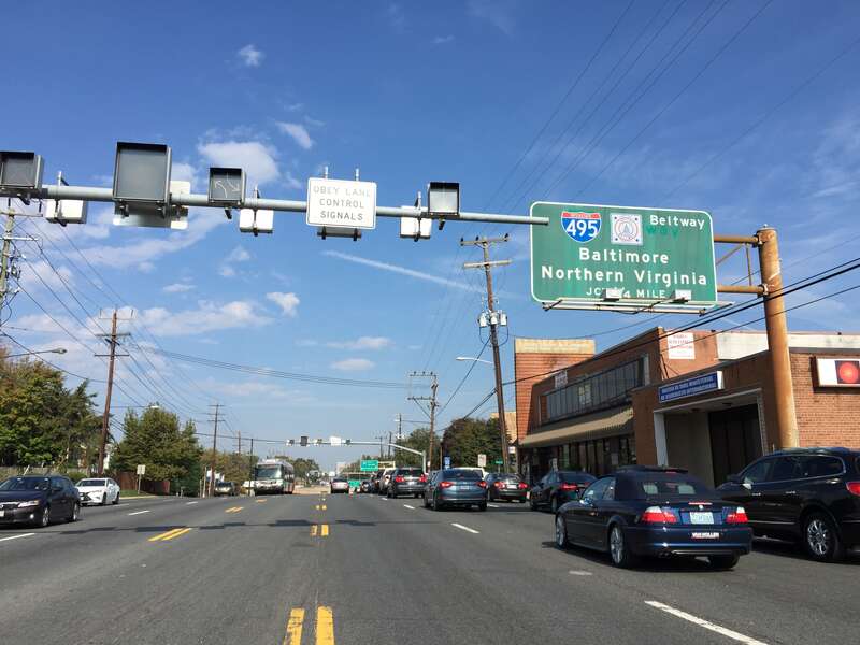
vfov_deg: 48.2
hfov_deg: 61.7
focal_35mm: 29
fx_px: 720
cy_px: 322
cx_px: 430
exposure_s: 1/1980
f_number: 2.2
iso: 32
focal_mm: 4.15
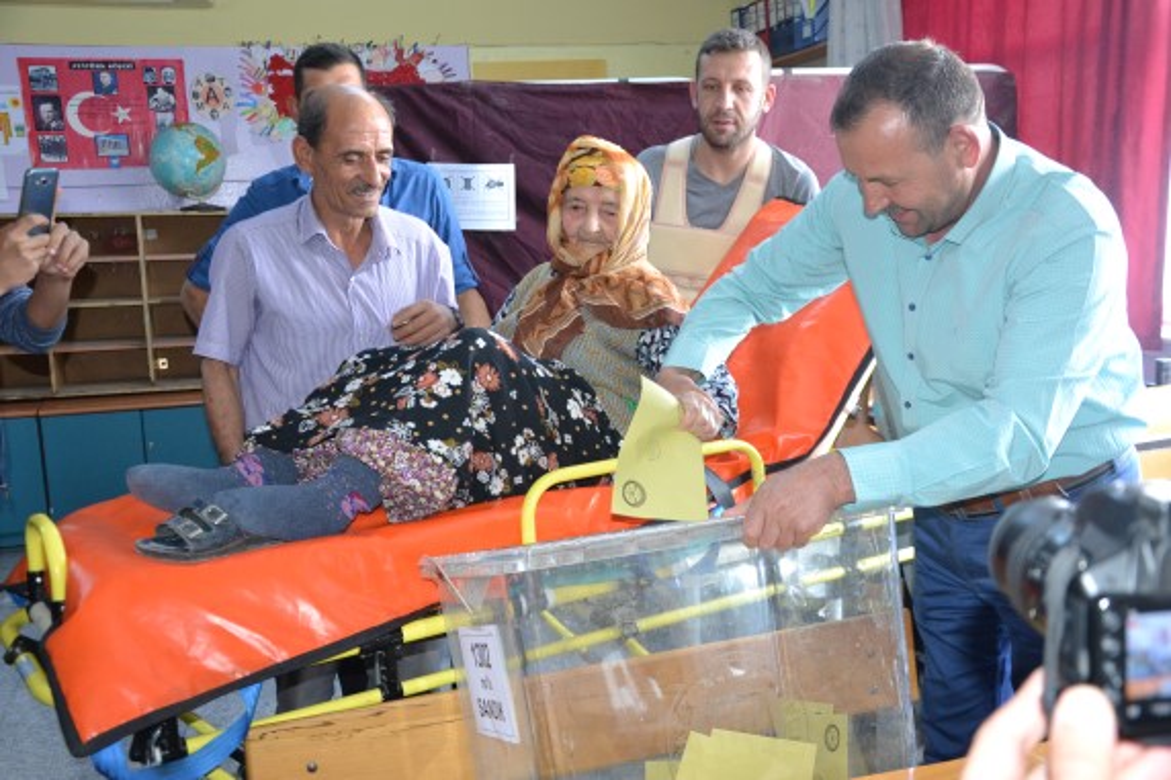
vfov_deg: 35.5
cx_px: 586
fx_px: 1219
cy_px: 390
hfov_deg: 51.3
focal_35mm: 38
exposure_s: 1/60
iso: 1250
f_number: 4
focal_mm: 25
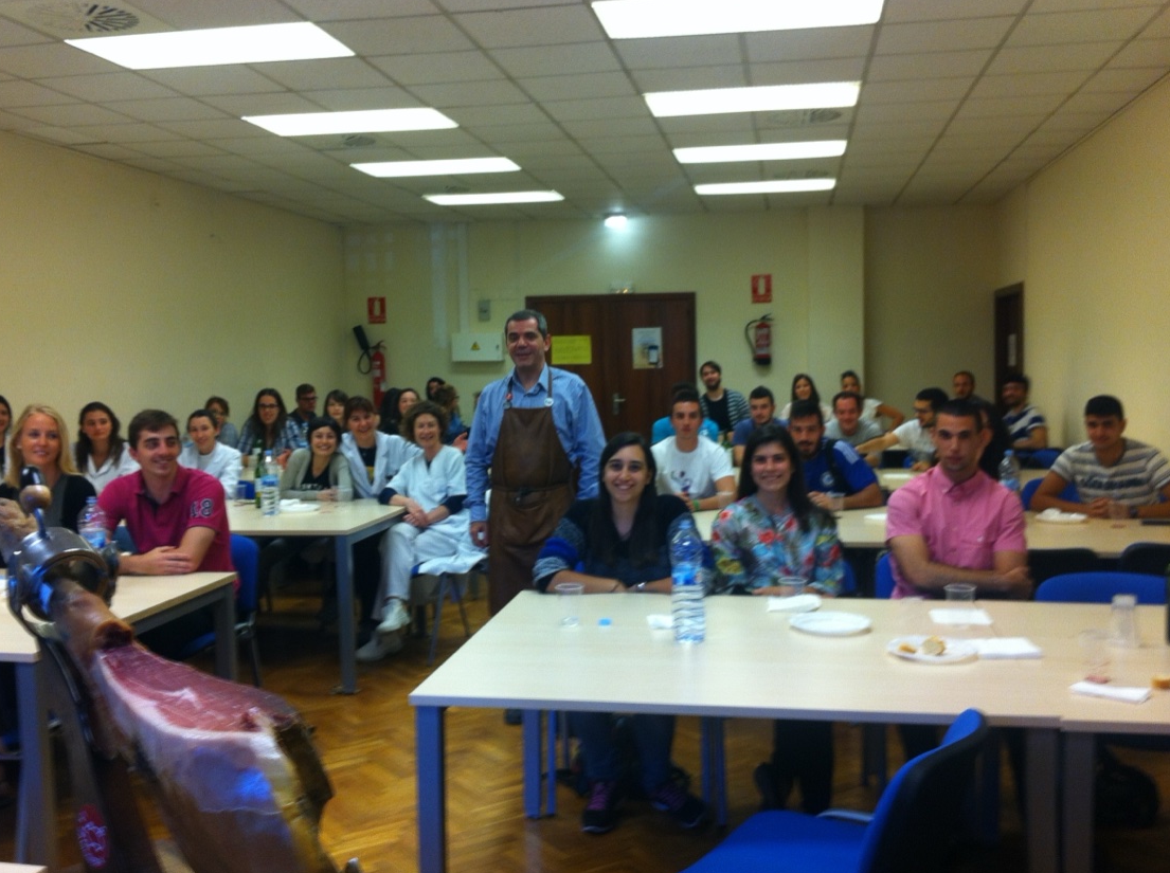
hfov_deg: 49.0
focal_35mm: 38
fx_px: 1282
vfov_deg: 37.6
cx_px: 545
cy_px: 413
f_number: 2.8
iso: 100
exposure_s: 1/24
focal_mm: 3.85
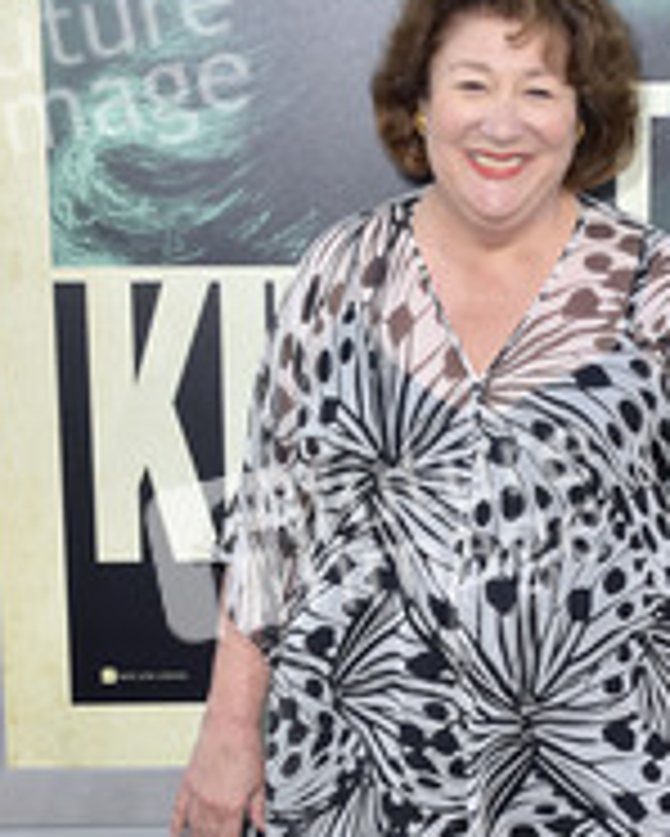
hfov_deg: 16.8
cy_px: 760
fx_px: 2254
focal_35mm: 91
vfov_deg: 20.6
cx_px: 510
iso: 320
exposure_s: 1/250
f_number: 7.1
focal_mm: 45
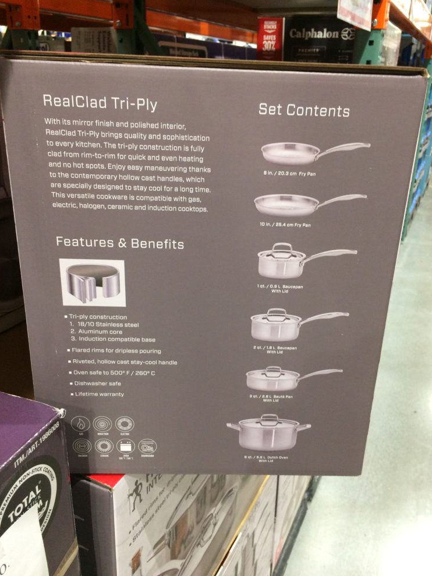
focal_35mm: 30
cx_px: 218
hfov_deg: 46.8
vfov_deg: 60.0
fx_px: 499
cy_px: 279
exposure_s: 1/33
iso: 200
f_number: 2.2
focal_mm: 4.15
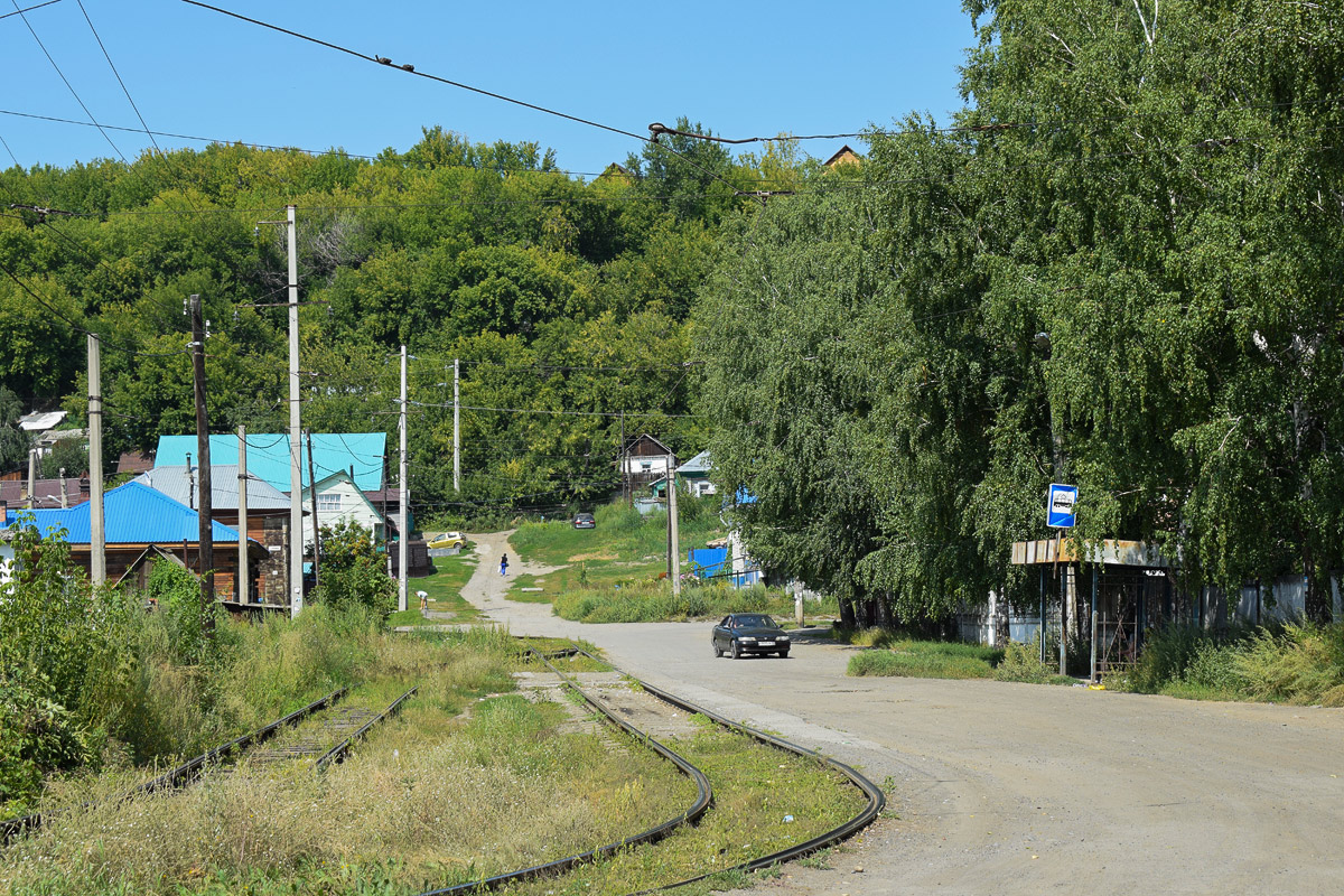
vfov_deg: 19.7
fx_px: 2576
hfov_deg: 29.2
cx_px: 672
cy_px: 448
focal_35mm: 69
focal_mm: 46
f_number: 9
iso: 200
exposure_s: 1/320
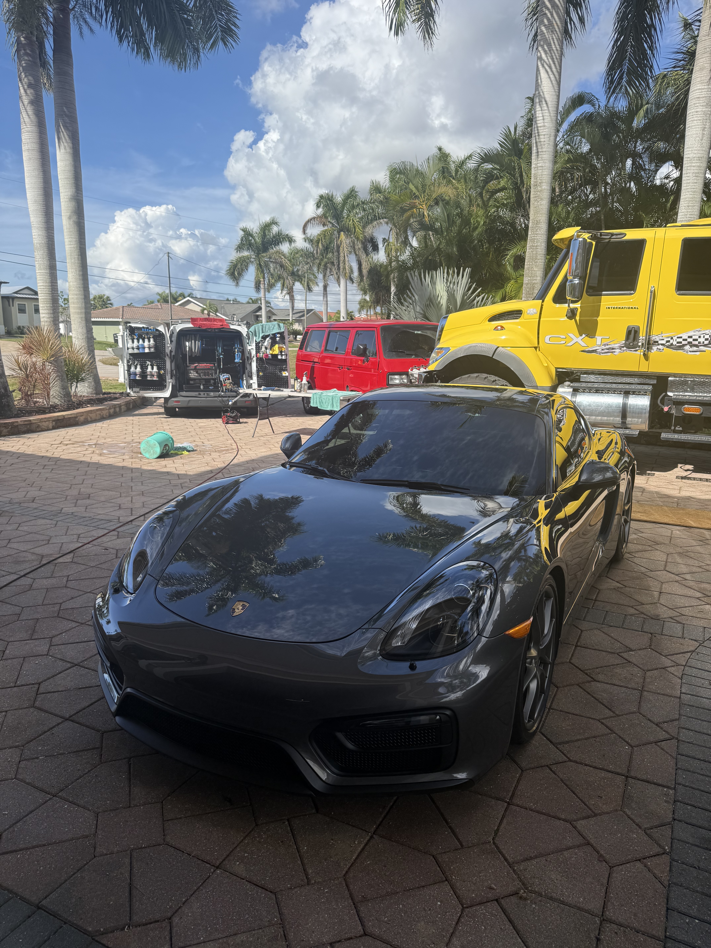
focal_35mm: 24
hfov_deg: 56.8
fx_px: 657
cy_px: 474
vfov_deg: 71.6
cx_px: 356
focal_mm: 6.76
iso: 80
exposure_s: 1/3584
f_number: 1.78
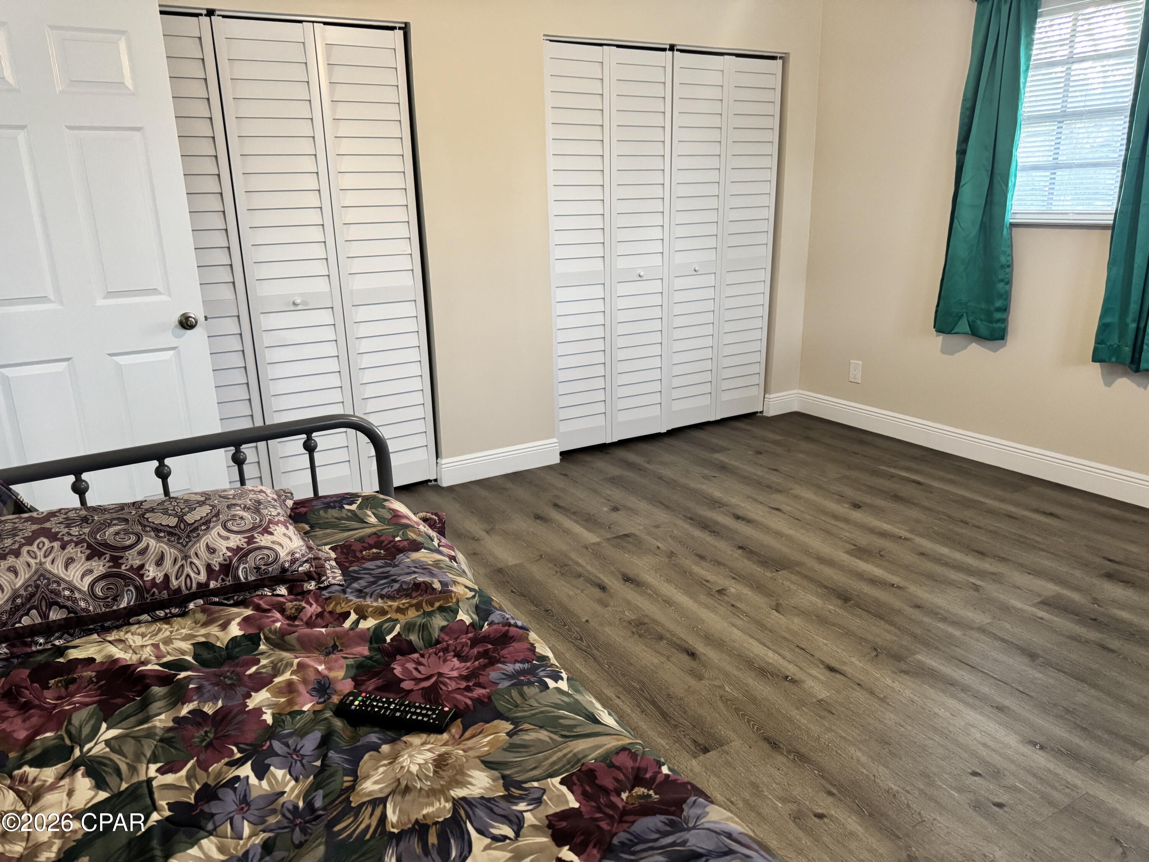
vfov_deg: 56.8
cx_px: 574
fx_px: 797
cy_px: 431
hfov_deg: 71.6
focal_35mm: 24
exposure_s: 1/60
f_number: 1.78
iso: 640
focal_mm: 6.76
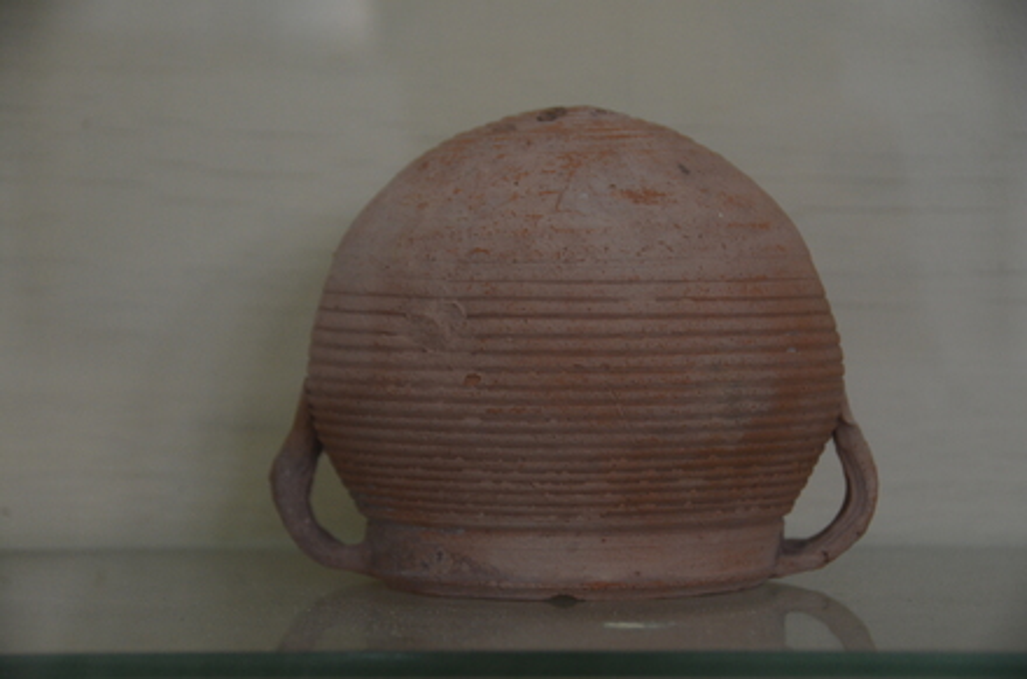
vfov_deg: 11.4
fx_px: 3415
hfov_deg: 17.1
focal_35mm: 120
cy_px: 340
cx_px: 514
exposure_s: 1/80
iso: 1250
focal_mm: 80
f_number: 5
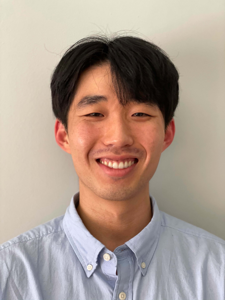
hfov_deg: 28.0
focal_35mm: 52
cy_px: 150
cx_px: 112
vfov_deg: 36.8
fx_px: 451
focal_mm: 6
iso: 250
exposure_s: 1/105
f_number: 2
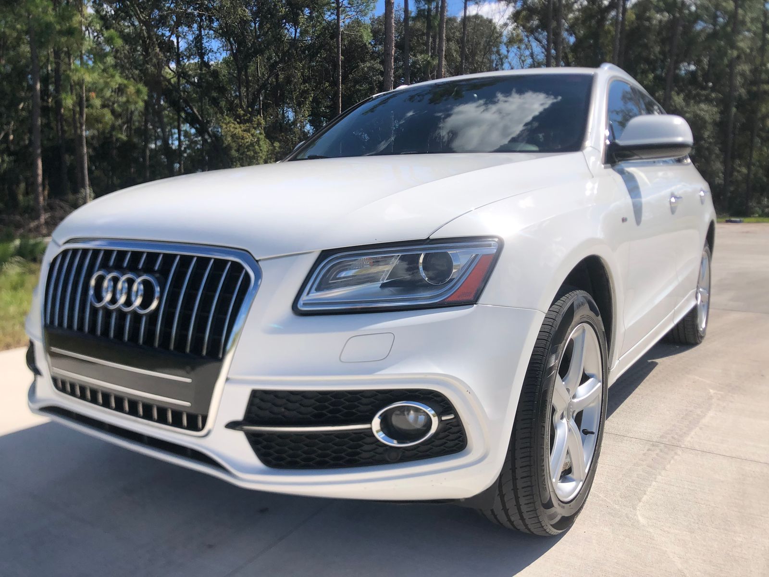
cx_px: 384
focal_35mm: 28
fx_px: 622
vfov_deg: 49.7
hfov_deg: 63.4
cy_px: 288
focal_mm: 3.99
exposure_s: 1/3436
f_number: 1.8
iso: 25
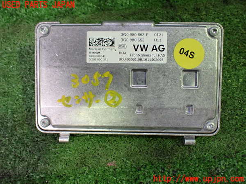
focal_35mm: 30
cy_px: 92
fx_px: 213
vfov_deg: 46.8
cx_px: 123
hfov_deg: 60.0
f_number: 2.3
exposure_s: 1/125
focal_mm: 5.4
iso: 800
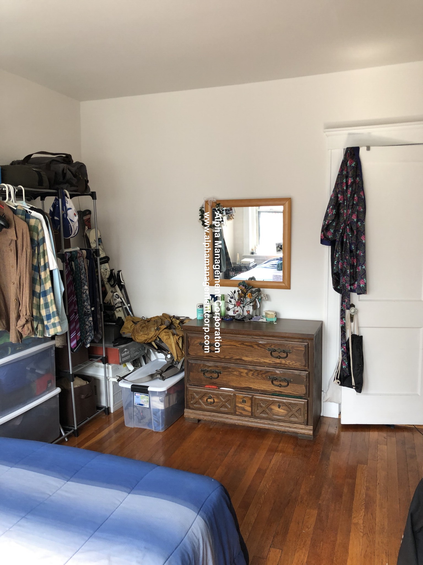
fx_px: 456
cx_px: 212
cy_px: 282
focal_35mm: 28
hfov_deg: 49.7
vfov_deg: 63.4
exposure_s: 1/40
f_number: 1.8
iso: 25
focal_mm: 3.99
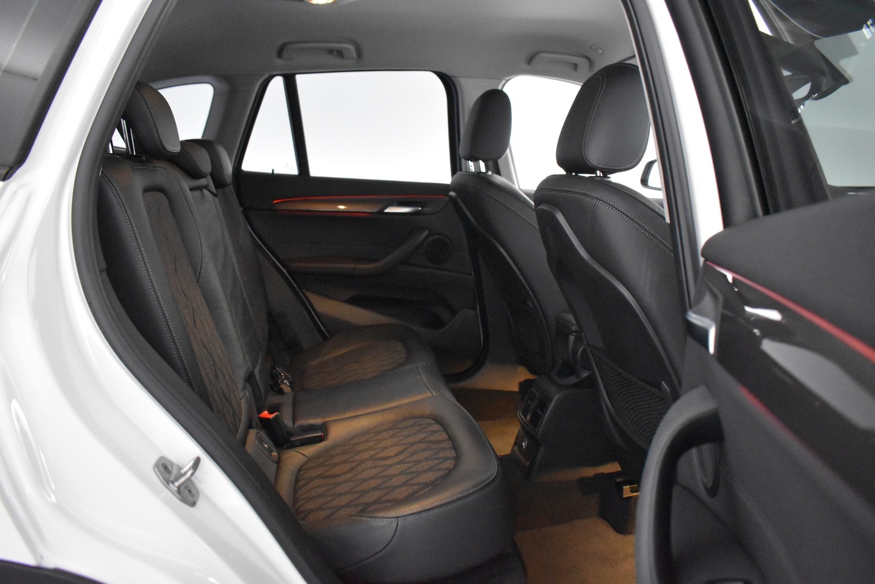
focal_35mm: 27
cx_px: 438
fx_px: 656
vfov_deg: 47.9
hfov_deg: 67.4
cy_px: 292
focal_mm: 18
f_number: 3.5
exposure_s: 1/60
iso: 8000
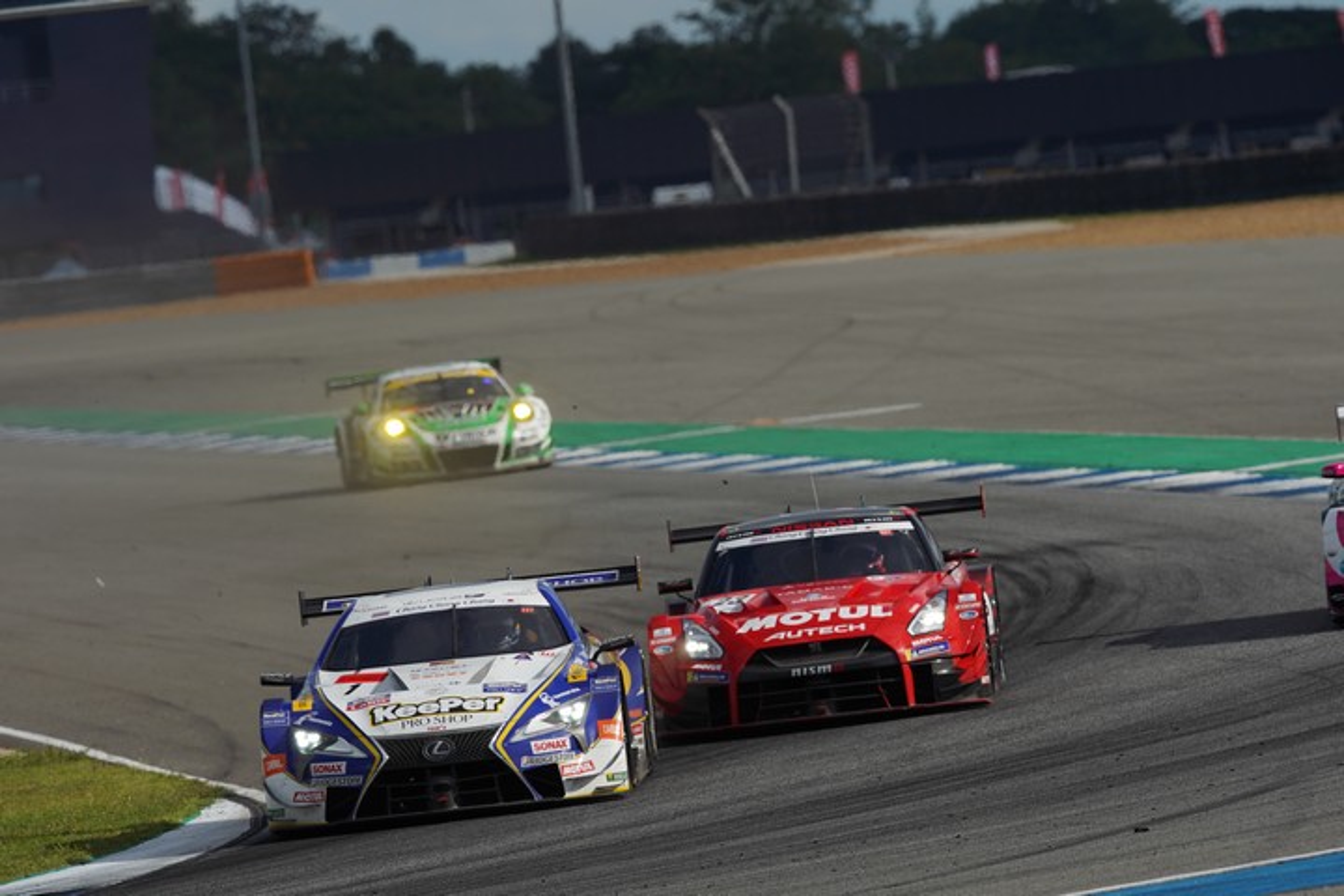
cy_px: 448
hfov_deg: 4.1
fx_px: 18665
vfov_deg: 2.7
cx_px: 672
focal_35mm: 500
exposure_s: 1/1000
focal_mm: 500
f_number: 9
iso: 200
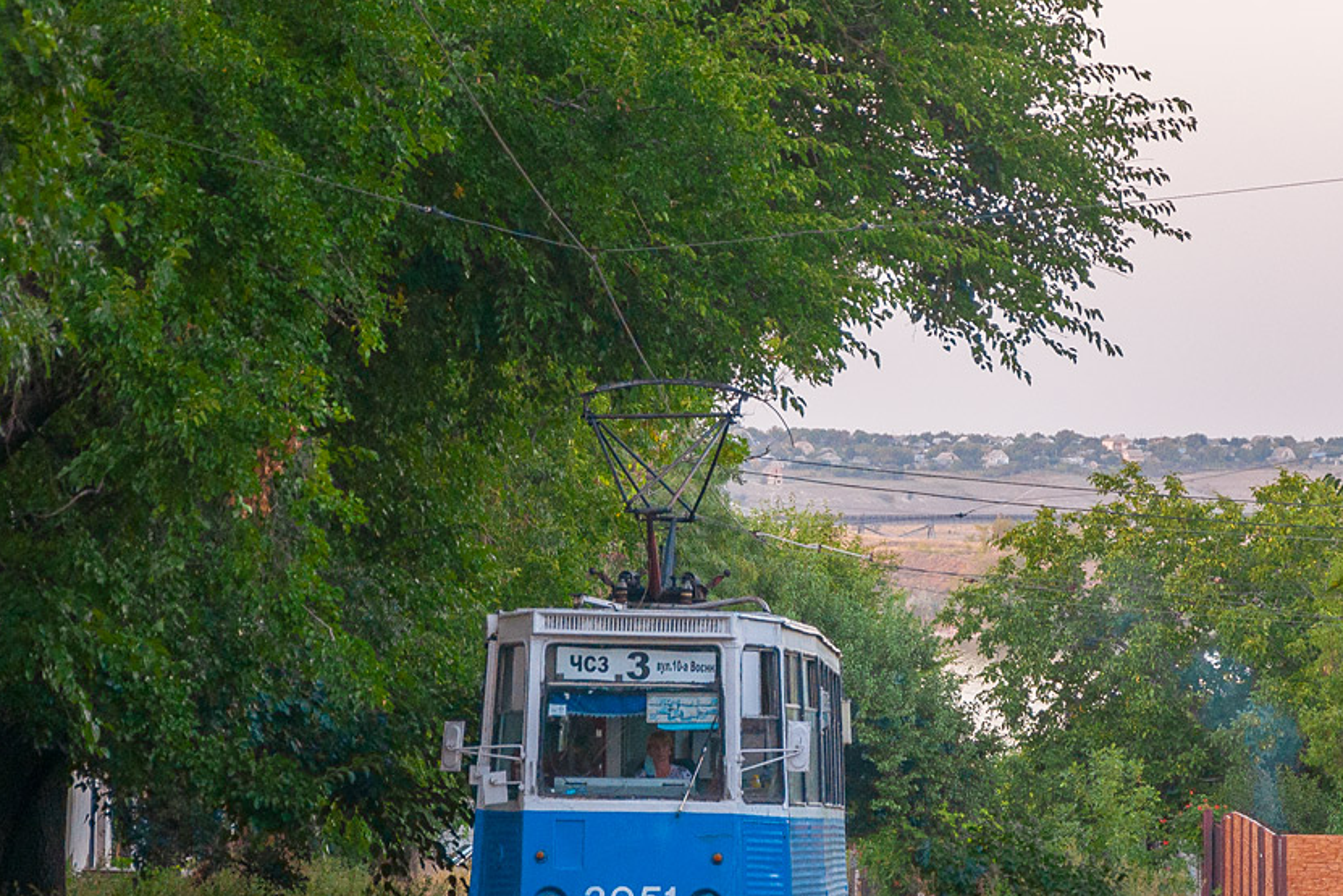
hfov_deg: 10.3
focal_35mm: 199
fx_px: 7423
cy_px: 616
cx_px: 653
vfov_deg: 6.9
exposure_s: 1/80
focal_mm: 92
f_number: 5.6
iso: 640
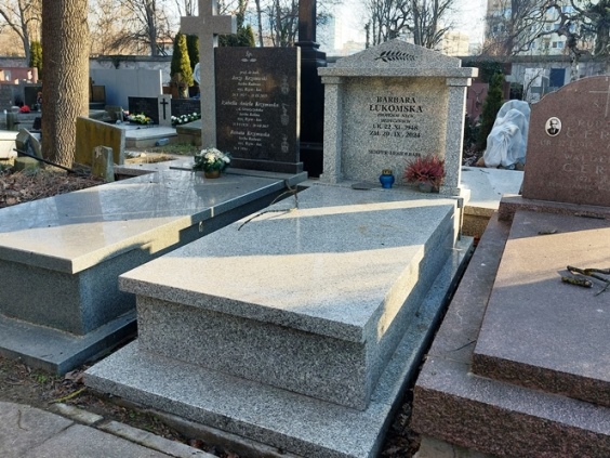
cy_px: 229
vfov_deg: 54.9
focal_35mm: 25
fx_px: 441
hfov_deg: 69.4
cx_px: 305
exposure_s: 1/134
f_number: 1.8
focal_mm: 5.23
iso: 25
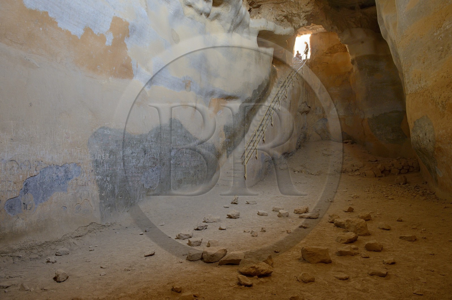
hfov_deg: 73.8
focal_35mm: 24
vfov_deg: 53.1
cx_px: 226
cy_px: 150
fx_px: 301
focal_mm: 24
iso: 1600
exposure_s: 1/25
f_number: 6.3
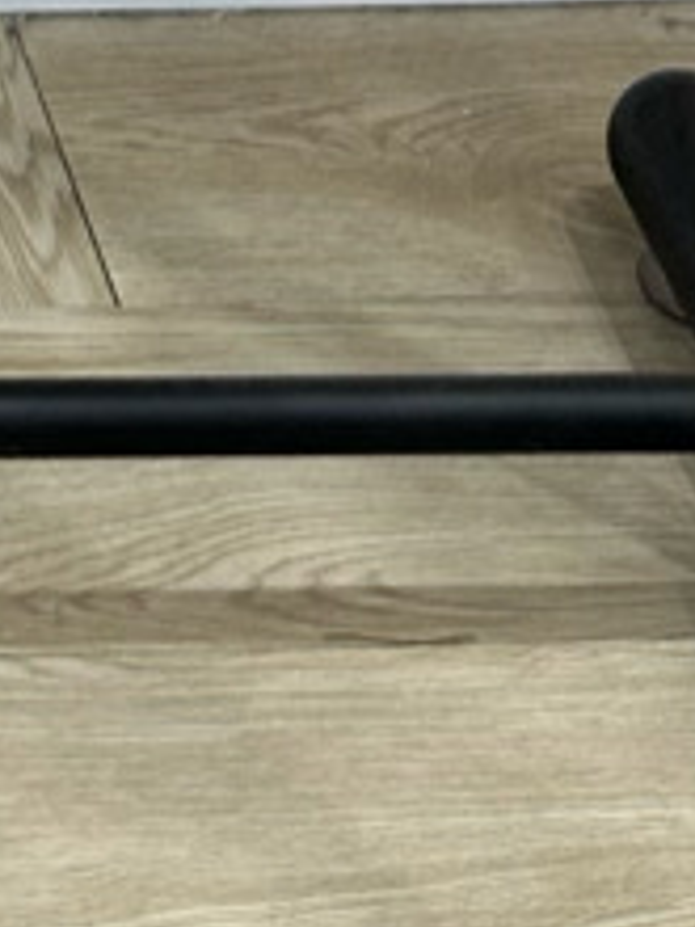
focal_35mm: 186
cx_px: -918
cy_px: -2117
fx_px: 4979
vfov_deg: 8.4
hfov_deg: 7.5
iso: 64
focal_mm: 6.86
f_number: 1.78
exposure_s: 1/177
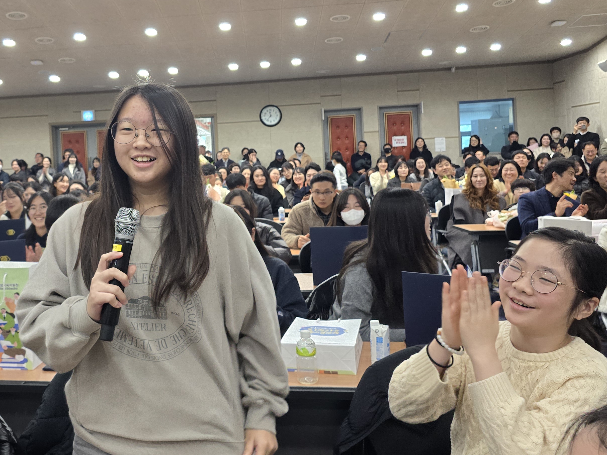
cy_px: 164
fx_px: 666
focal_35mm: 38
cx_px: 193
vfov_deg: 37.4
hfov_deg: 48.0
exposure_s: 1/120
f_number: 1.7
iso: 640
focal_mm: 6.3
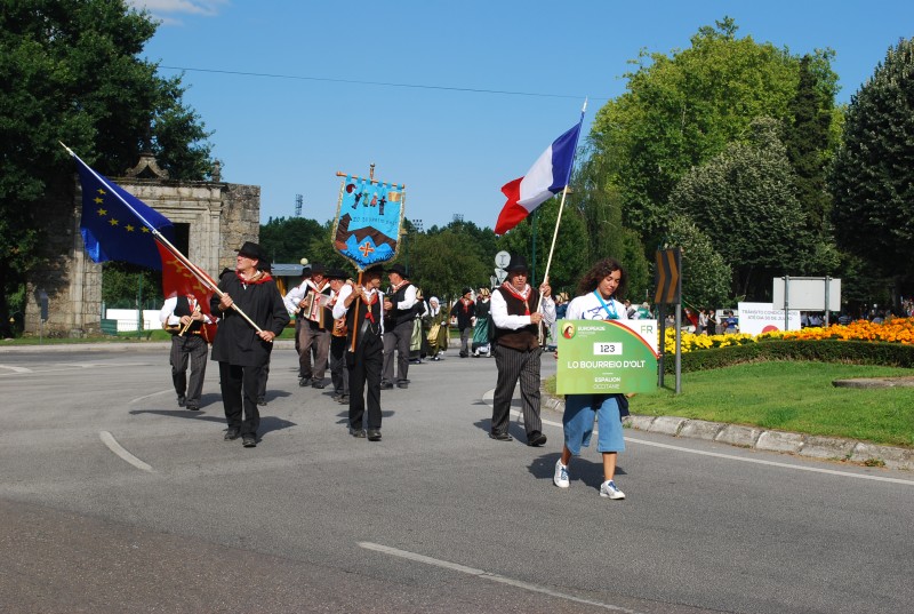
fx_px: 1336
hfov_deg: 37.8
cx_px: 457
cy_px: 307
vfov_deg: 25.9
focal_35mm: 52
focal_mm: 35
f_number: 8
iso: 100
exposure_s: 1/250
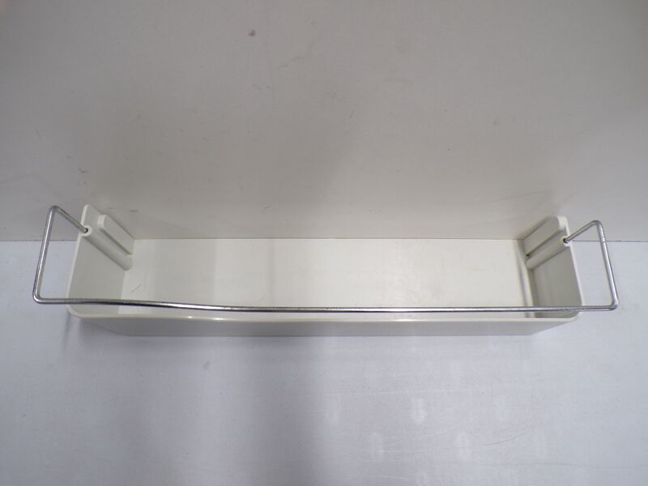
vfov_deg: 56.8
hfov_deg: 71.6
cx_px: 324
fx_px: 449
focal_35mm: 24
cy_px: 243
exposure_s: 1/34
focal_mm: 4.3
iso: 177
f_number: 3
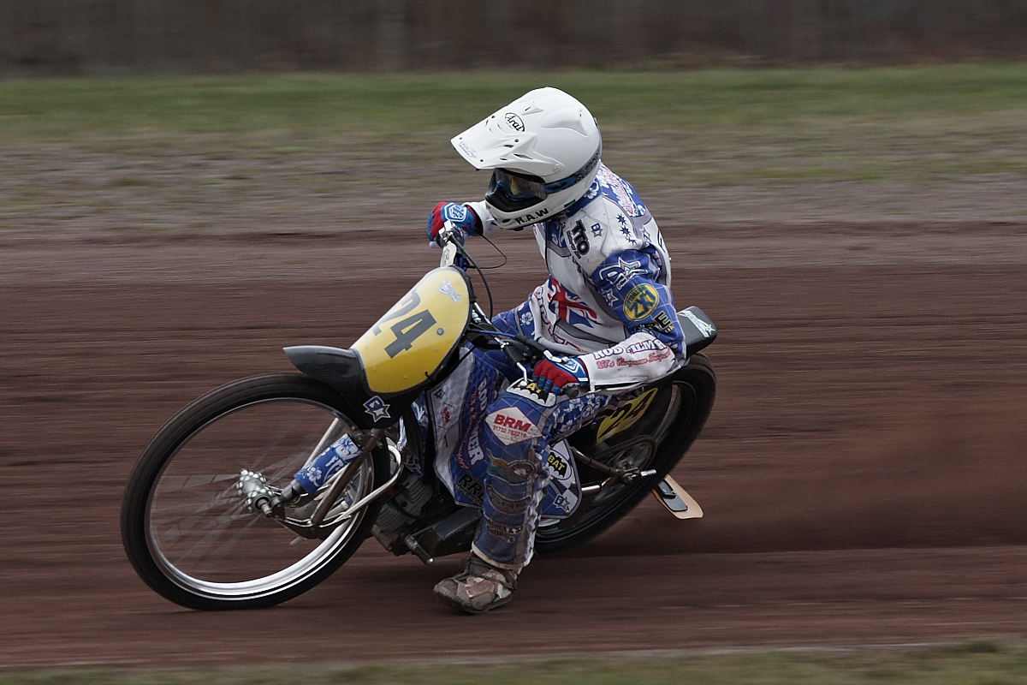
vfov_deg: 4.6
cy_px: 342
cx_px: 514
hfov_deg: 6.9
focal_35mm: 300
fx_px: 8558
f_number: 9
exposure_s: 1/400
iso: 400
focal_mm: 200
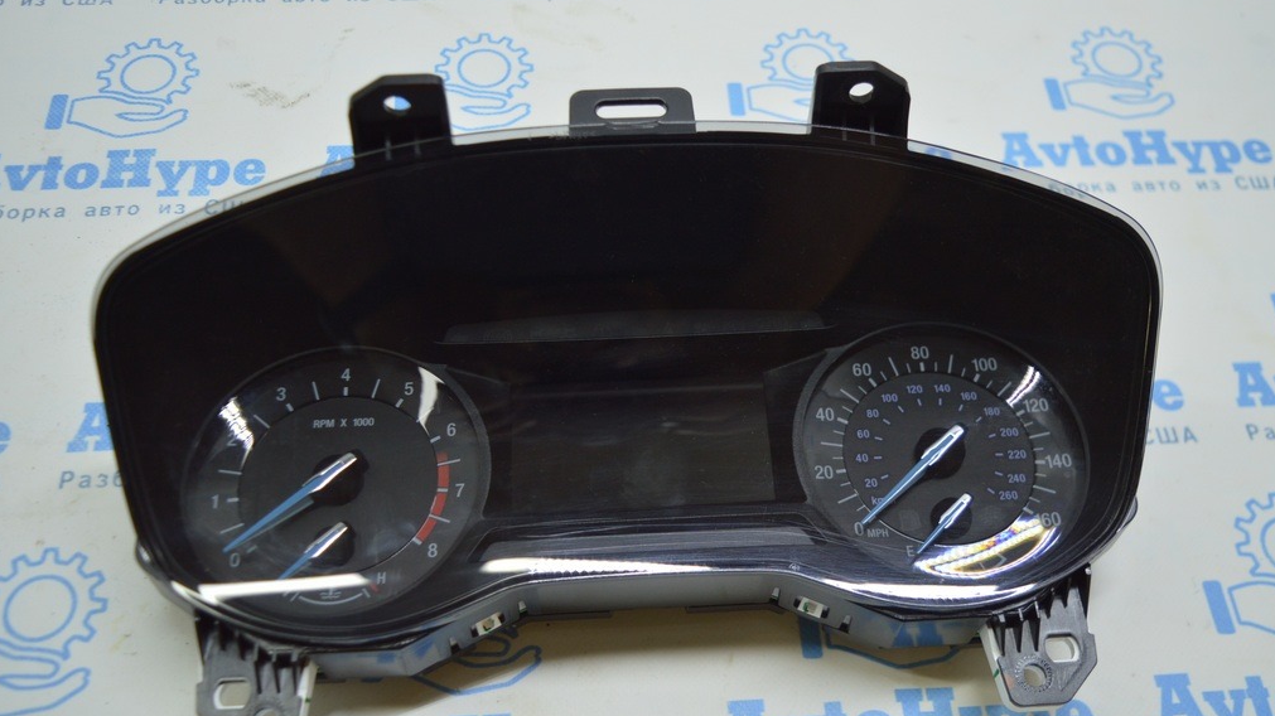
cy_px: 389
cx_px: 638
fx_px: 1183
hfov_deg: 56.6
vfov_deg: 33.7
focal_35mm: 35
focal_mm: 22
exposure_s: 1/60
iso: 400
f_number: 3.8
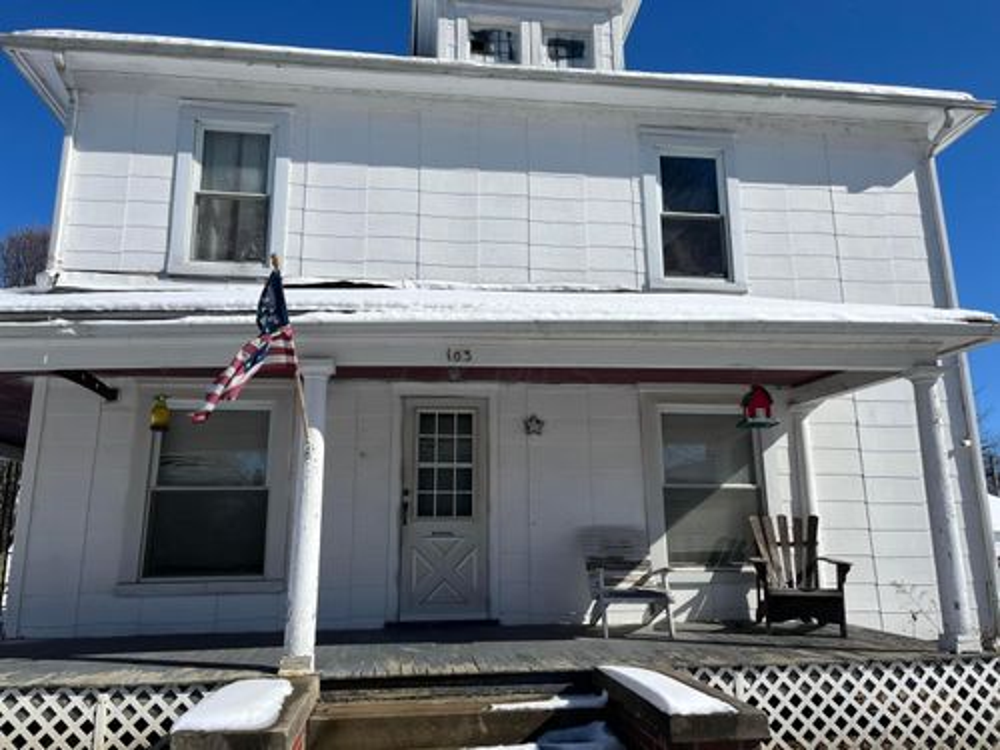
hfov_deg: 67.3
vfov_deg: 53.1
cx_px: 500
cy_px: 375
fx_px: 751
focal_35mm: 26
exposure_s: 1/7874
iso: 50
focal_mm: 5.1
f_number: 1.6
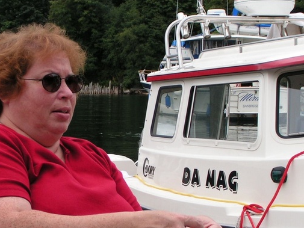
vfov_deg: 15.6
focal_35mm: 95
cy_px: 130
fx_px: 834
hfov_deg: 20.5
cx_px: 78
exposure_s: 1/200
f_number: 5
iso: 50
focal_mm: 9.2
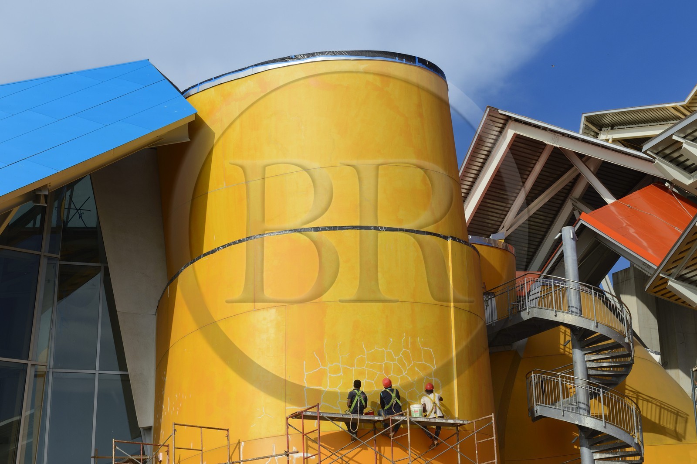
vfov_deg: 19.4
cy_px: 232
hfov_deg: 28.9
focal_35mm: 70
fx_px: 1354
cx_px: 348
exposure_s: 1/320
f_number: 14
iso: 200
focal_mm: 70
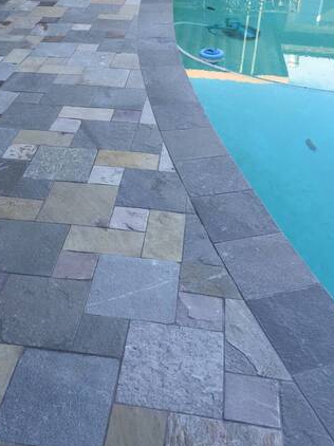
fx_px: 567
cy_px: 113
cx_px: 125
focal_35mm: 44
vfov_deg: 41.7
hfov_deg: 32.7
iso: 32
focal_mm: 4.15
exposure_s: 1/178
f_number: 2.2
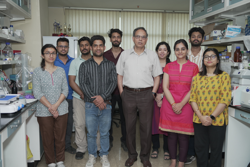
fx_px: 236
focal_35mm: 34
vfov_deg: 38.9
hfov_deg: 55.8
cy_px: 84
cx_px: 125
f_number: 2.8
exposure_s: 1/160
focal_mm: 34
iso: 100
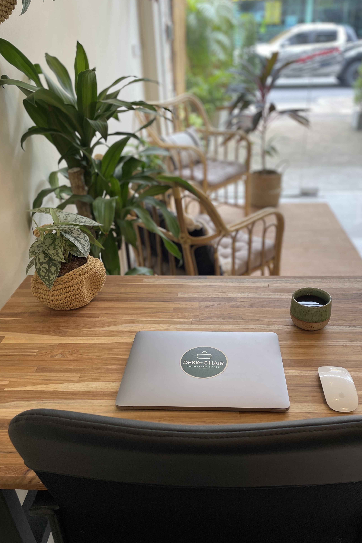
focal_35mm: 28
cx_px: 203
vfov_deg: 65.5
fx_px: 422
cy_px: 278
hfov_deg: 46.3
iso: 50
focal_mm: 4.2
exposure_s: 1/121
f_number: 1.6
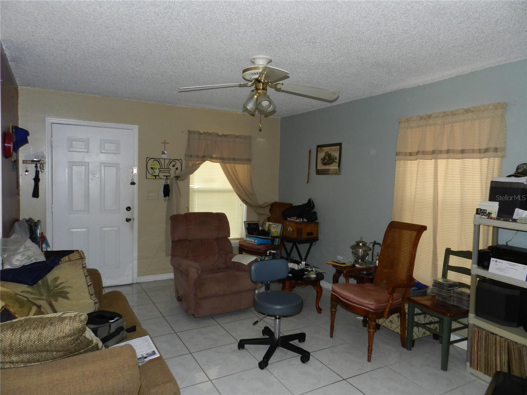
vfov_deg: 58.9
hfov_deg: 73.9
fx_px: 350
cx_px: 264
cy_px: 198
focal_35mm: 23
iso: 200
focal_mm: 4
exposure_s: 1/30
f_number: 3.4
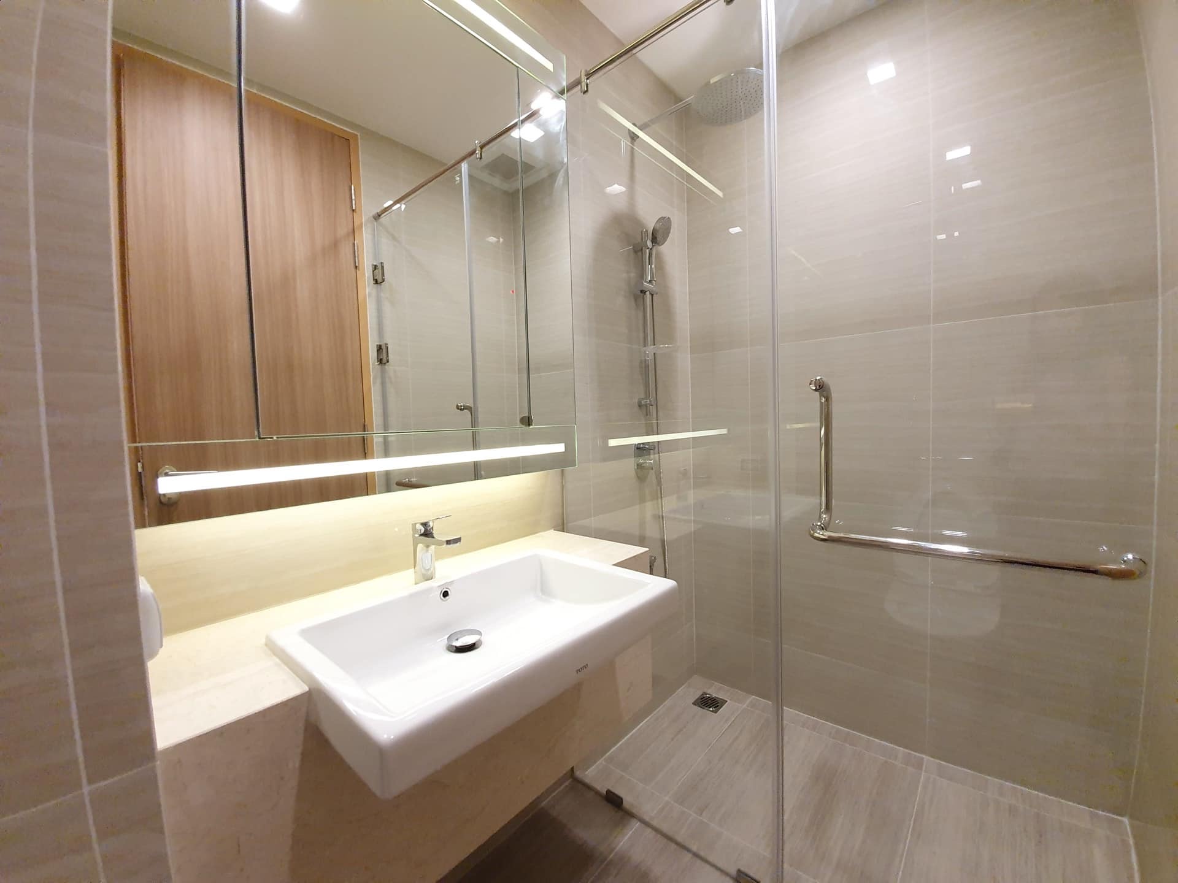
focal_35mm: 13
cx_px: 589
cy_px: 442
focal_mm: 1.8
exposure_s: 1/33
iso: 400
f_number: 2.2
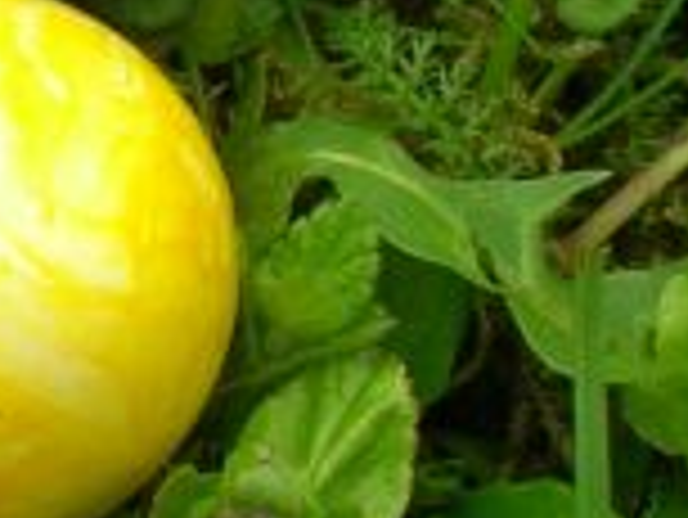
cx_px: -594
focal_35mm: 243
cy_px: -81
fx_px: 4833
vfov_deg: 6.1
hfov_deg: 7.8
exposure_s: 1/133
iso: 50
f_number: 5.9
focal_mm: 9.7
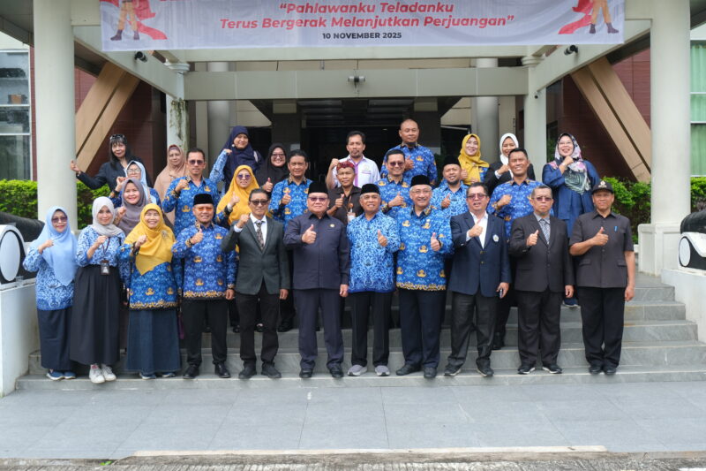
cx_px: 353
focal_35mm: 42
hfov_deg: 46.4
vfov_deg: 31.9
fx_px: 823
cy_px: 236
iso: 160
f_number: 6.4
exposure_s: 1/105
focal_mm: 28
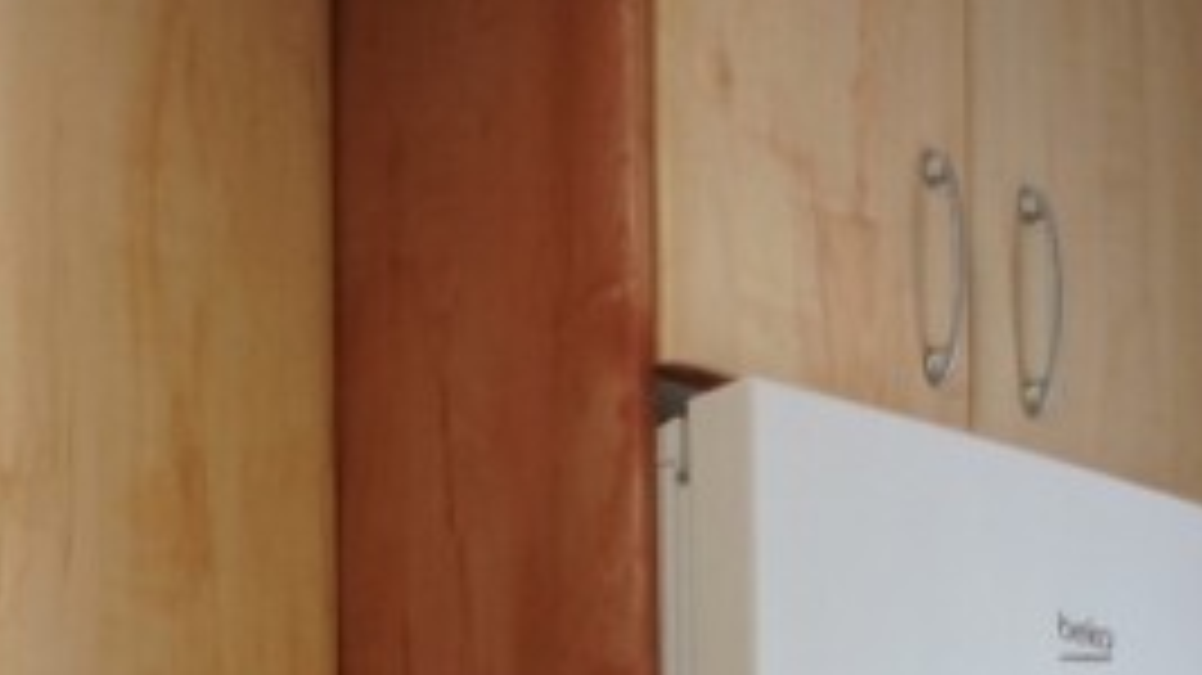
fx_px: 4493
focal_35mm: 141
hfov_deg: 14.8
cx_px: -198
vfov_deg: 7.7
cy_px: 1886
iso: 250
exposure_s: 1/60
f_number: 4
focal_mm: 16
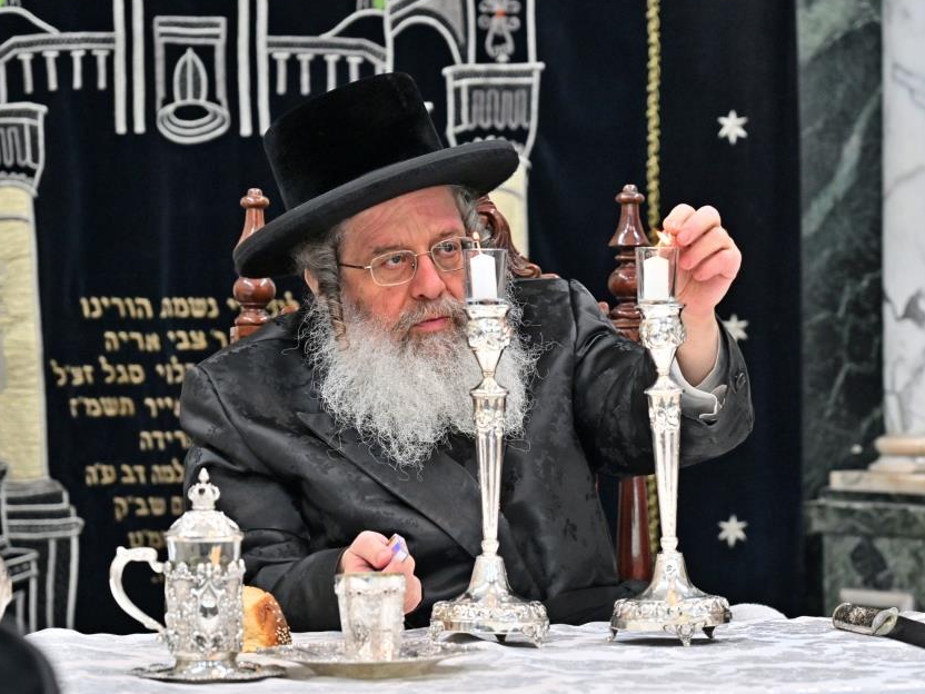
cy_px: 346
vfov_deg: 7.0
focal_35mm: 213
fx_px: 5692
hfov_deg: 9.3
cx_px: 541
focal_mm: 120
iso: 800
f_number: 4
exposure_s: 1/250
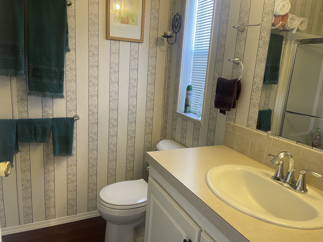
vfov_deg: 53.1
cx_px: 162
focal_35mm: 26
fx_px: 243
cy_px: 121
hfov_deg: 67.3
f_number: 1.6
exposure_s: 1/60
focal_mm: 4.2
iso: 80
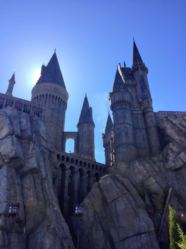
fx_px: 208
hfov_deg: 48.2
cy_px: 124
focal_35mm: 29
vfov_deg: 61.7
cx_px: 93
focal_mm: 4.15
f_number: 2.2
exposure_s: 1/1099
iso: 32
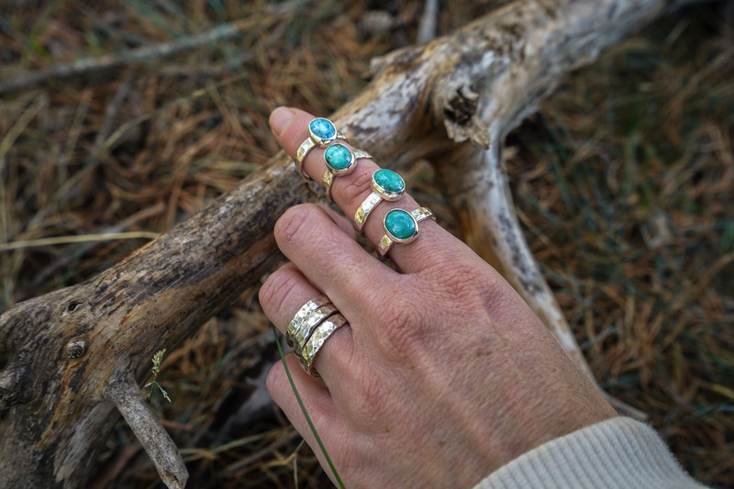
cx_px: 367
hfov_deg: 65.5
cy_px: 244
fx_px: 571
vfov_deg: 46.4
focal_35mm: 28
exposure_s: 1/400
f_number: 6.3
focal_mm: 28
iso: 640
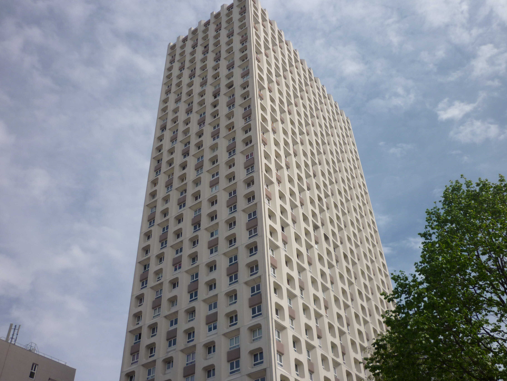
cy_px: 190
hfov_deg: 55.4
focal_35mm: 33
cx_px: 254
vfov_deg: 42.9
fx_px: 483
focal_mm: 5.5
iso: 80
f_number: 8
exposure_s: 1/320
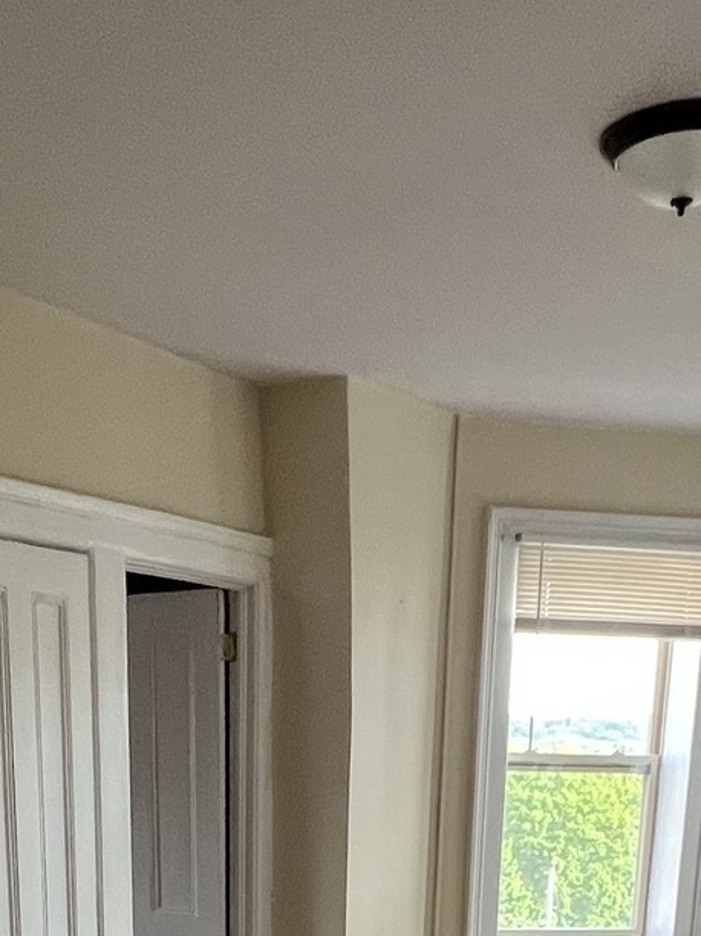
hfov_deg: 29.6
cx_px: 277
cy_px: 1229
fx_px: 1324
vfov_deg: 30.4
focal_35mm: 49
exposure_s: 1/99
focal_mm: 1.57
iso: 160
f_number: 1.8
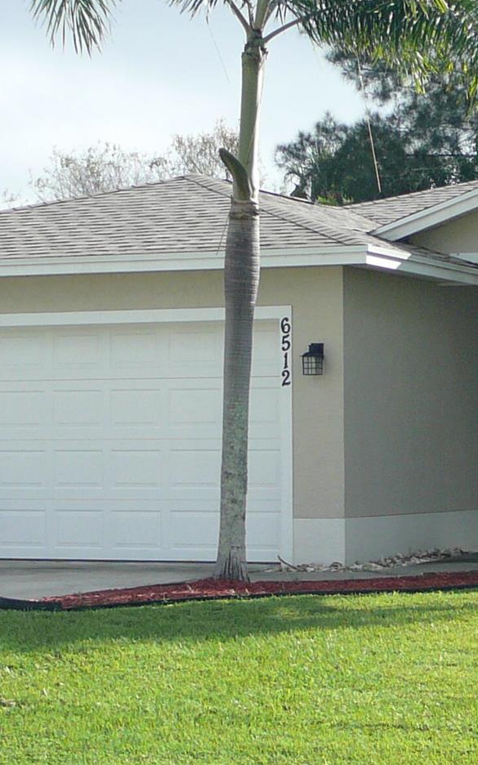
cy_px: 467
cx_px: 601
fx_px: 2272
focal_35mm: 109
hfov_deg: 11.7
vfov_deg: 19.1
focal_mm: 7
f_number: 3.3
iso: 80
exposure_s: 1/640
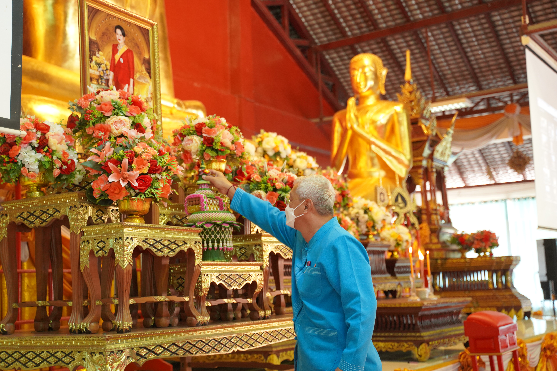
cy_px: 186
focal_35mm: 48
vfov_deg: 28.1
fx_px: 743
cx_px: 278
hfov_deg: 41.1
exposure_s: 1/160
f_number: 2.8
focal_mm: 48
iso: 3200
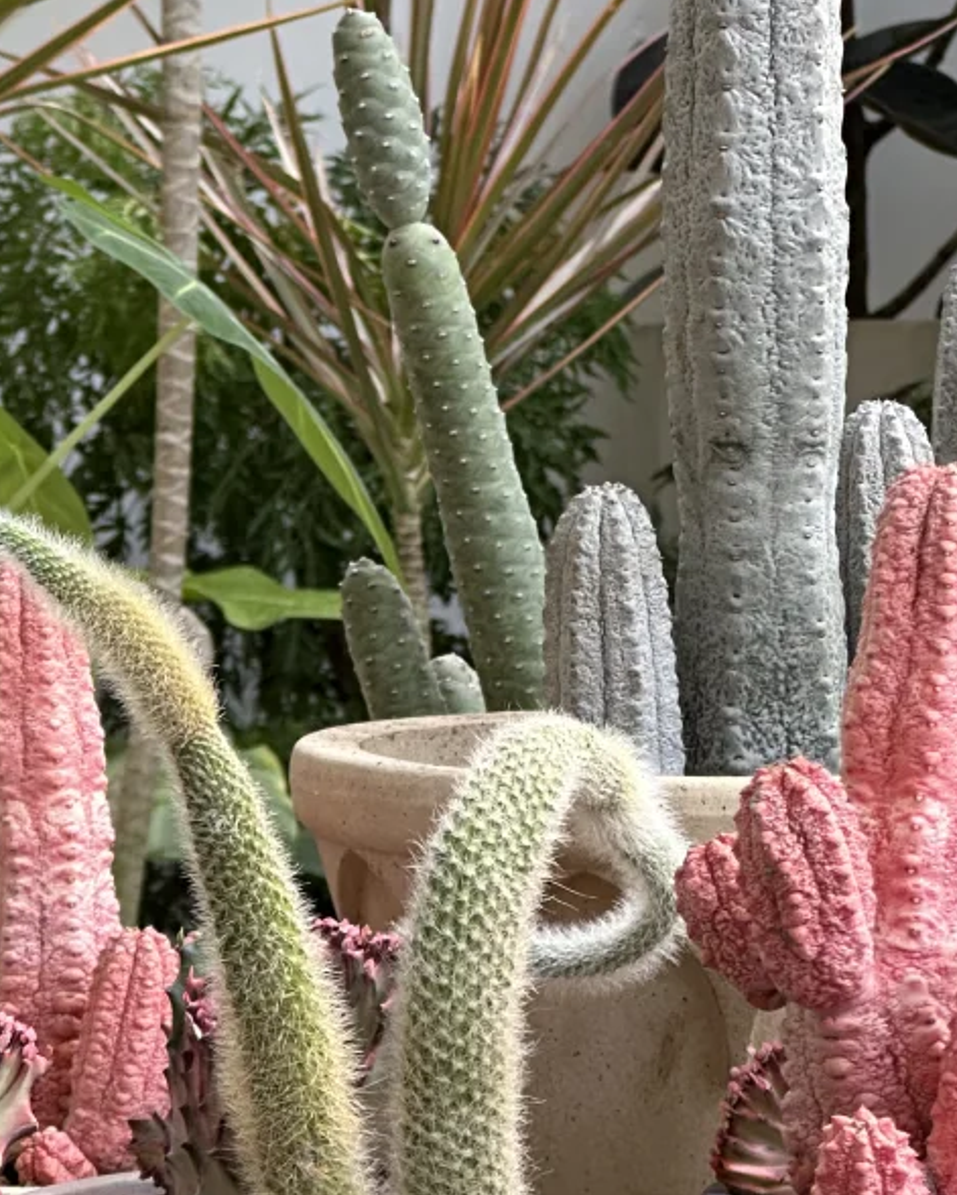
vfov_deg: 10.5
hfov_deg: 8.4
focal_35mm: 184
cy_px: 585
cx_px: 368
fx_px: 6509
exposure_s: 1/99
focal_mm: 9
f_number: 2.8
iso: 80
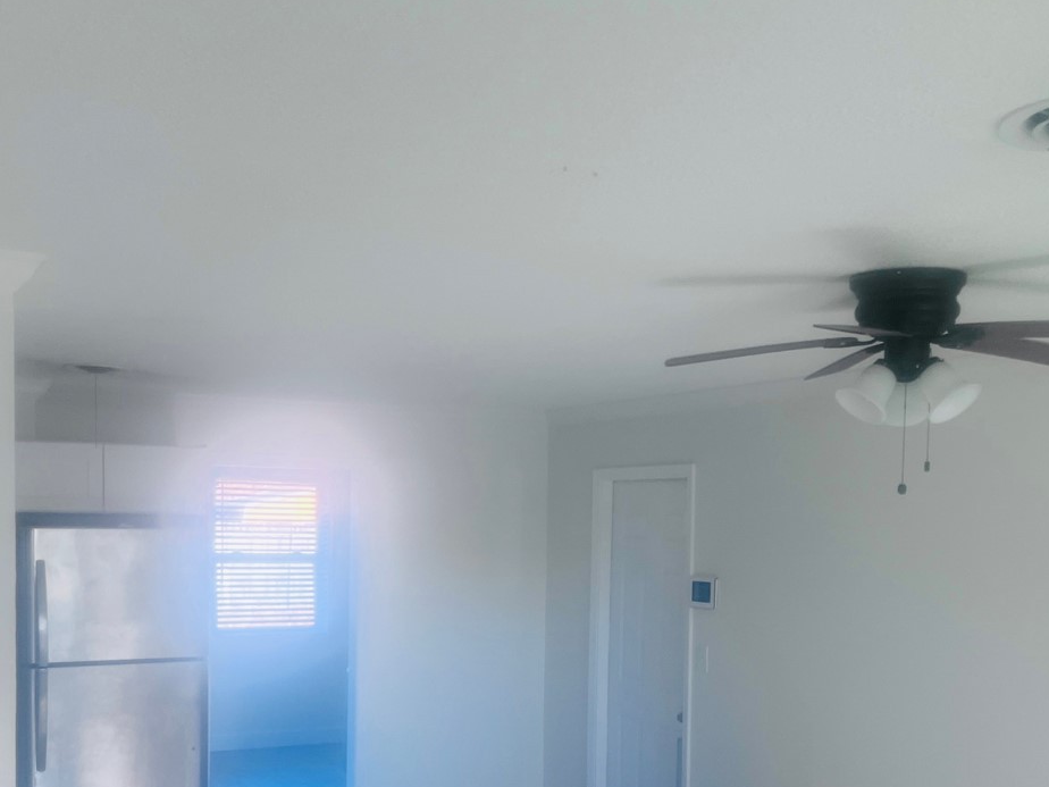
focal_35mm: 45
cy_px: 595
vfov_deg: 31.6
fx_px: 1364
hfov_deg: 42.1
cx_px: 545
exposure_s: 1/159
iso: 64
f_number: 1.5
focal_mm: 5.7
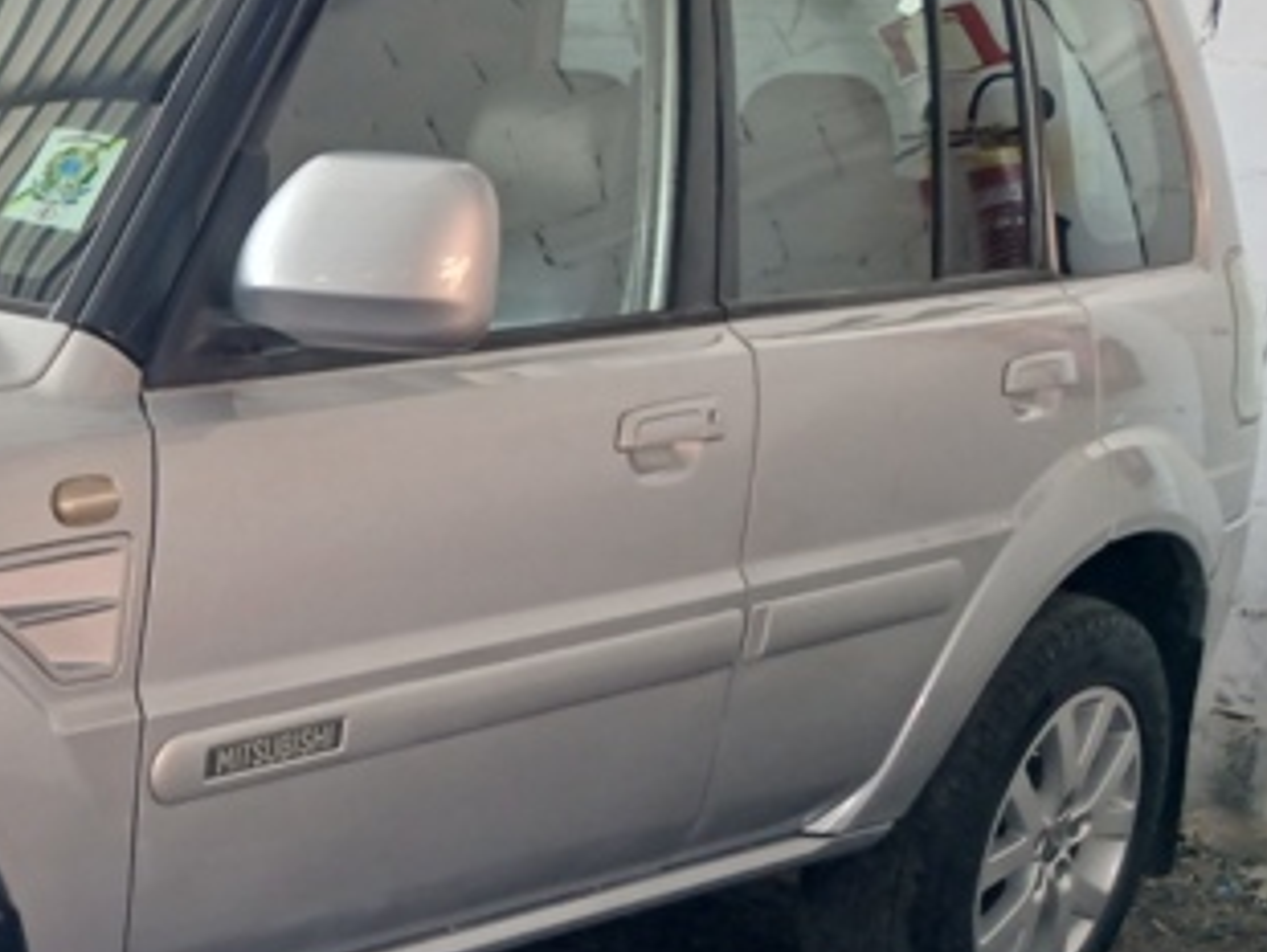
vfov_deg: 21.7
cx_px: -282
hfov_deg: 25.7
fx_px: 2454
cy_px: 727
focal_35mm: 67
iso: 80
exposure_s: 1/50
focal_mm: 3.98
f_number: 1.8
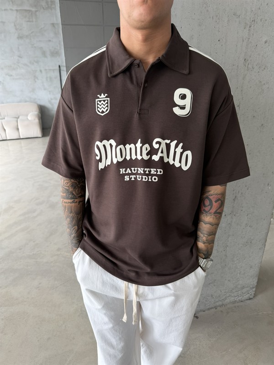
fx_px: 253
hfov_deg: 56.8
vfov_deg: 71.6
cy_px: 182
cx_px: 137
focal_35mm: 24
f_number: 1.78
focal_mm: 6.76
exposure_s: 1/121
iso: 100
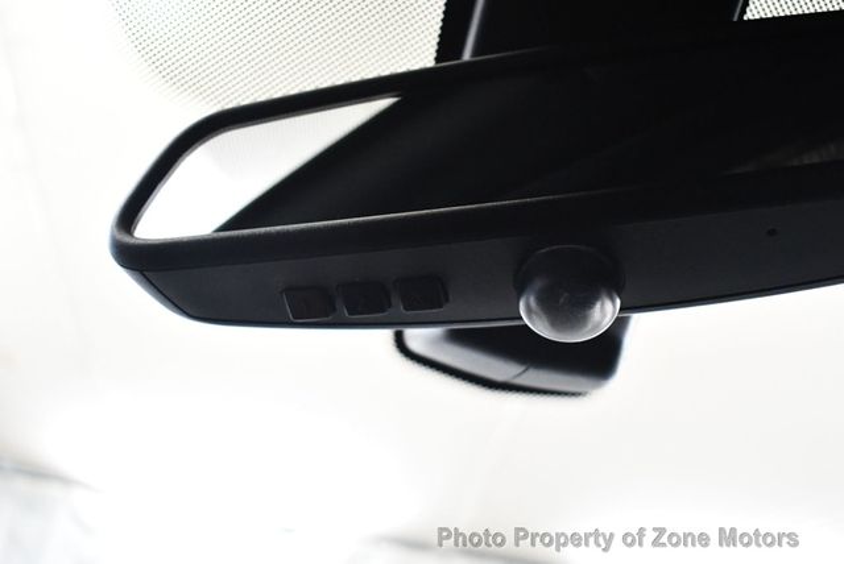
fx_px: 986
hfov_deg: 46.4
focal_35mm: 42
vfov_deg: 32.0
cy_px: 282
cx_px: 422
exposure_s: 1/125
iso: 3200
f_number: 3.8
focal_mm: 21
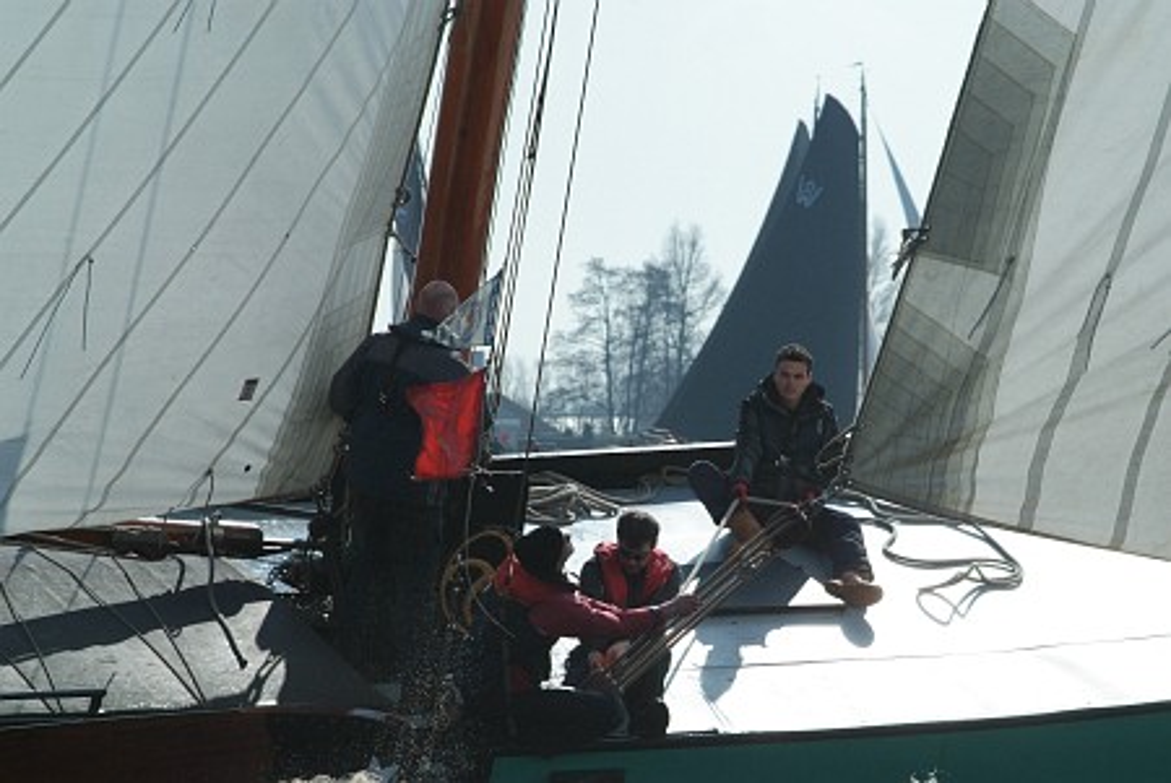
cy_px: 392
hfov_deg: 10.1
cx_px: 586
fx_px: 6609
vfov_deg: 6.8
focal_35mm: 203
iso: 400
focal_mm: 135
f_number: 9.5
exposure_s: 1/1500
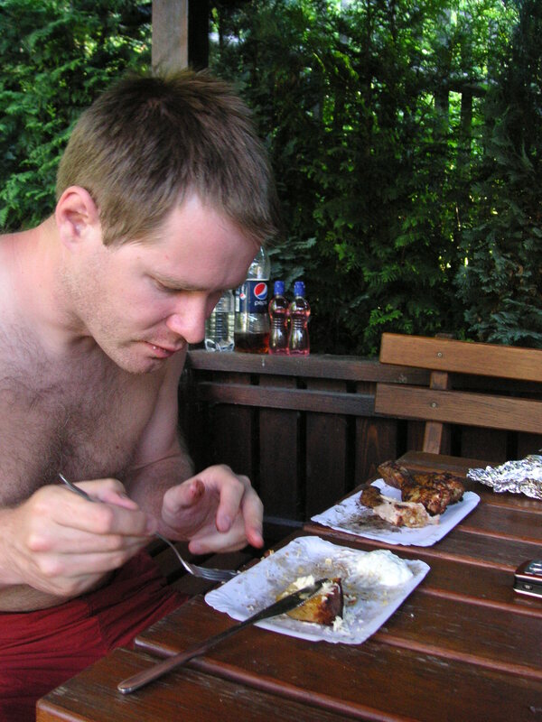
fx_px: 772
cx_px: 271
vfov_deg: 50.1
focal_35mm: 37
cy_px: 361
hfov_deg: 38.7
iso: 125
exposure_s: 1/45
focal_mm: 6.1
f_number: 2.8
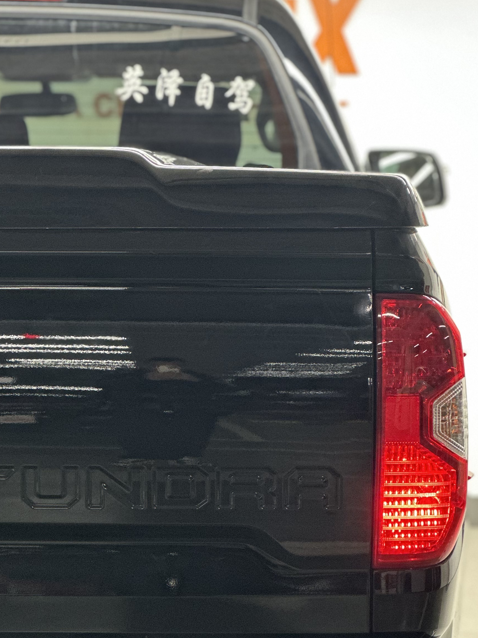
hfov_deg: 11.0
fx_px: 2486
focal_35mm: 135
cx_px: 190
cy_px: 432
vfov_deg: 14.6
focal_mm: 9
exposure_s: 1/33
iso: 250
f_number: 2.8
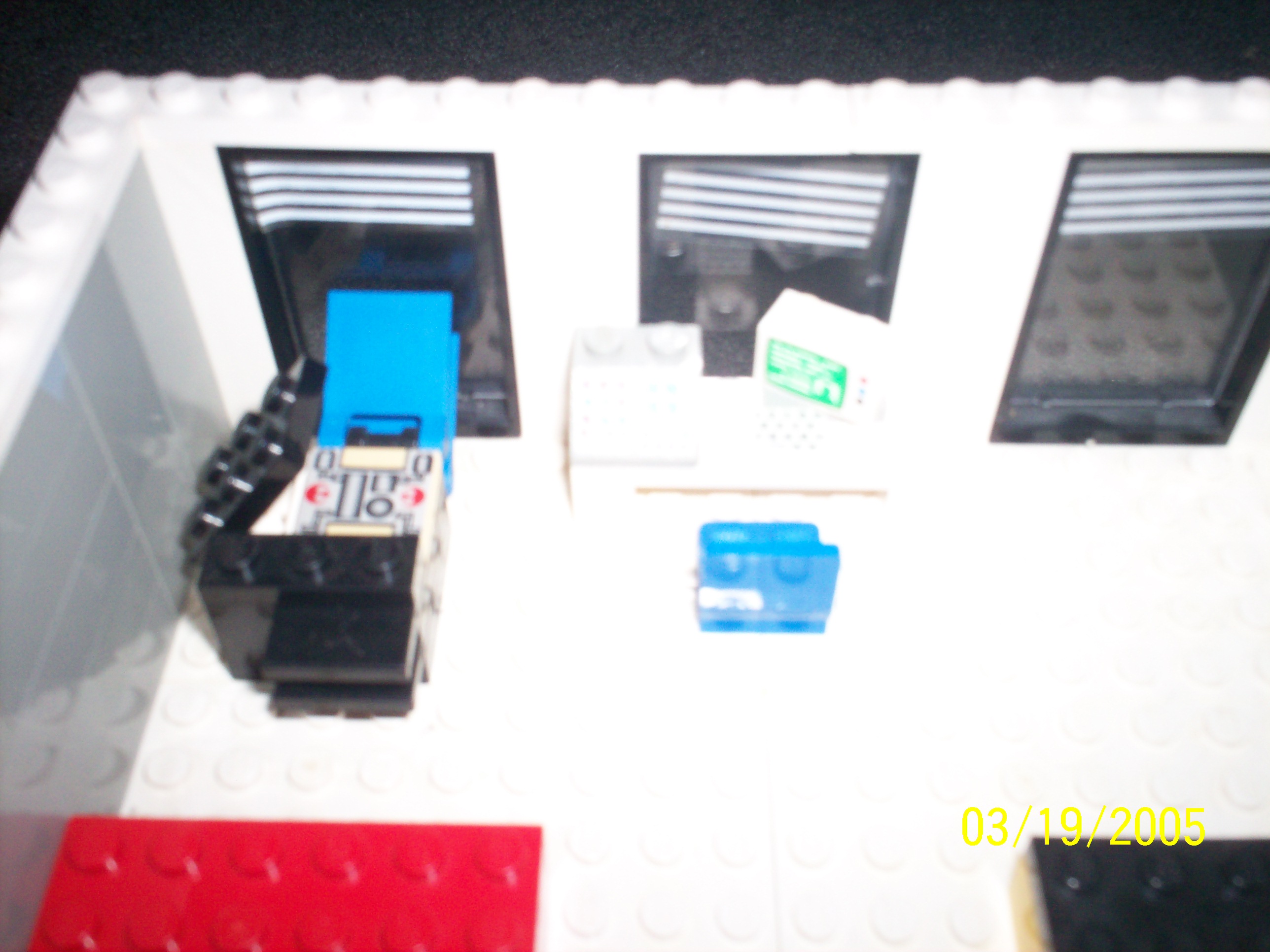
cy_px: 476
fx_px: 1321
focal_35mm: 36
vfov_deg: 39.7
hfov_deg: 51.4
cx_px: 635
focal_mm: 6
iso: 140
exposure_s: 1/60
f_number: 4.5
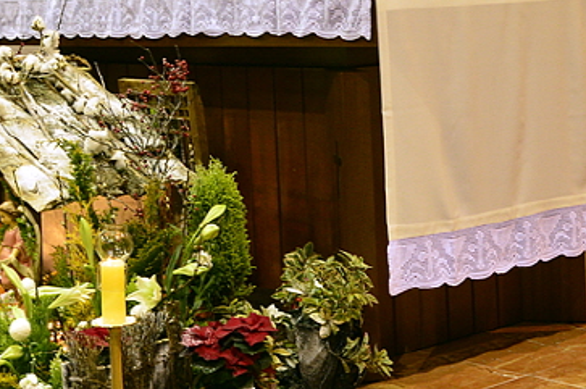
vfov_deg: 14.0
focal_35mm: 96
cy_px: 19
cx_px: 299
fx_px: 1561
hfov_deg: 21.3
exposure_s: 1/80
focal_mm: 34
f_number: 4.5
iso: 1600
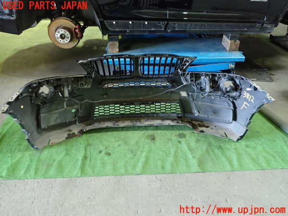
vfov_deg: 46.8
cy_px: 108
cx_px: 144
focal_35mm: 30
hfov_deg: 60.0
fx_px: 250
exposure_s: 1/30
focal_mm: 5.4
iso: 800
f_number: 2.3
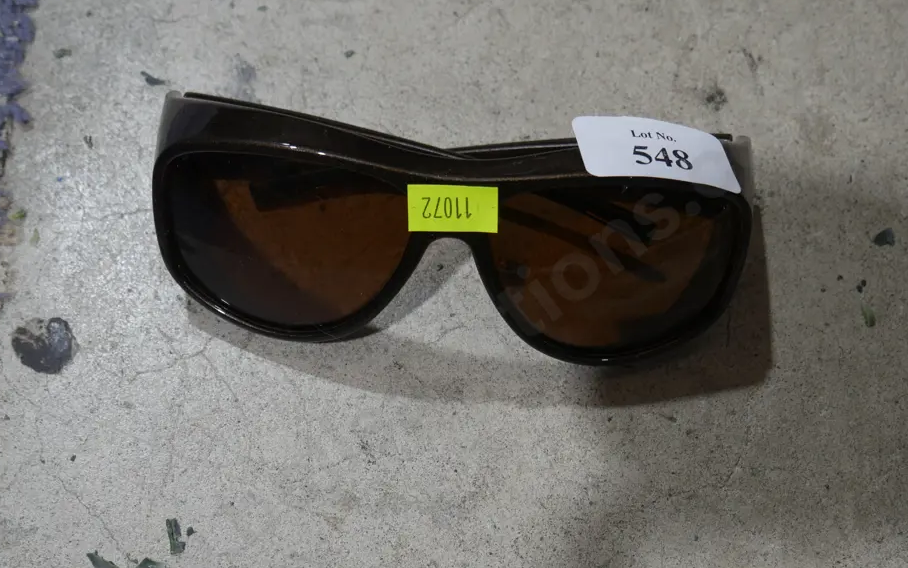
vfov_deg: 23.5
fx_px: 1361
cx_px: 456
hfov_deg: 36.9
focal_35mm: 55
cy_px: 366
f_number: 5.1
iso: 320
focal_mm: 23
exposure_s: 1/60
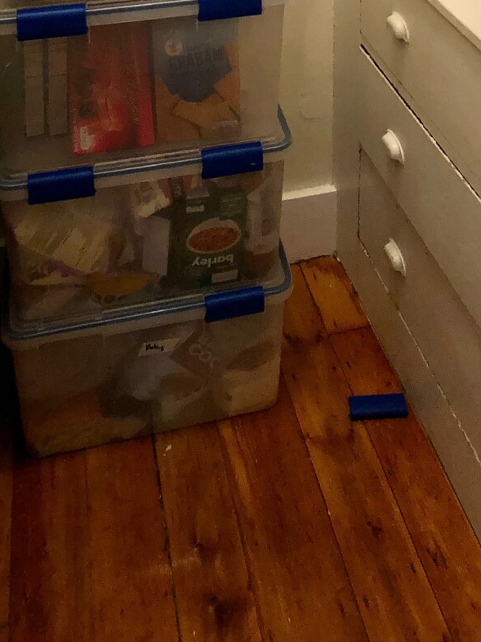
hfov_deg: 20.1
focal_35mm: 73
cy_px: -185
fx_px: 1353
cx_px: 291
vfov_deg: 23.6
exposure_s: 1/30
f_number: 1.8
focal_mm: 3.99
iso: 64
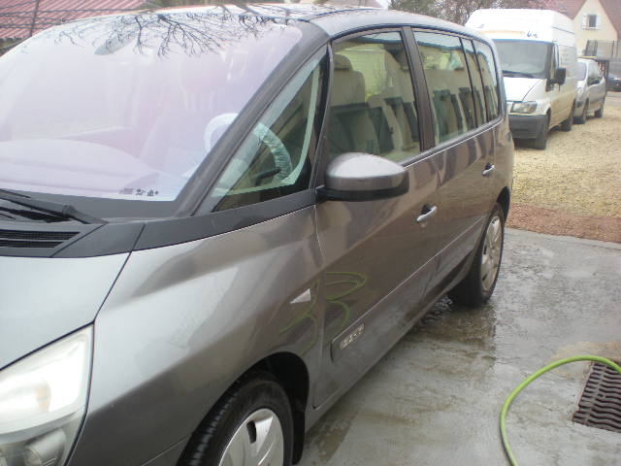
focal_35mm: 38
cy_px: 233
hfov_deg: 49.0
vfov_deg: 37.7
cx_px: 310
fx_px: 682
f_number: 3.1
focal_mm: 6.3
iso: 64
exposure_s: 1/126
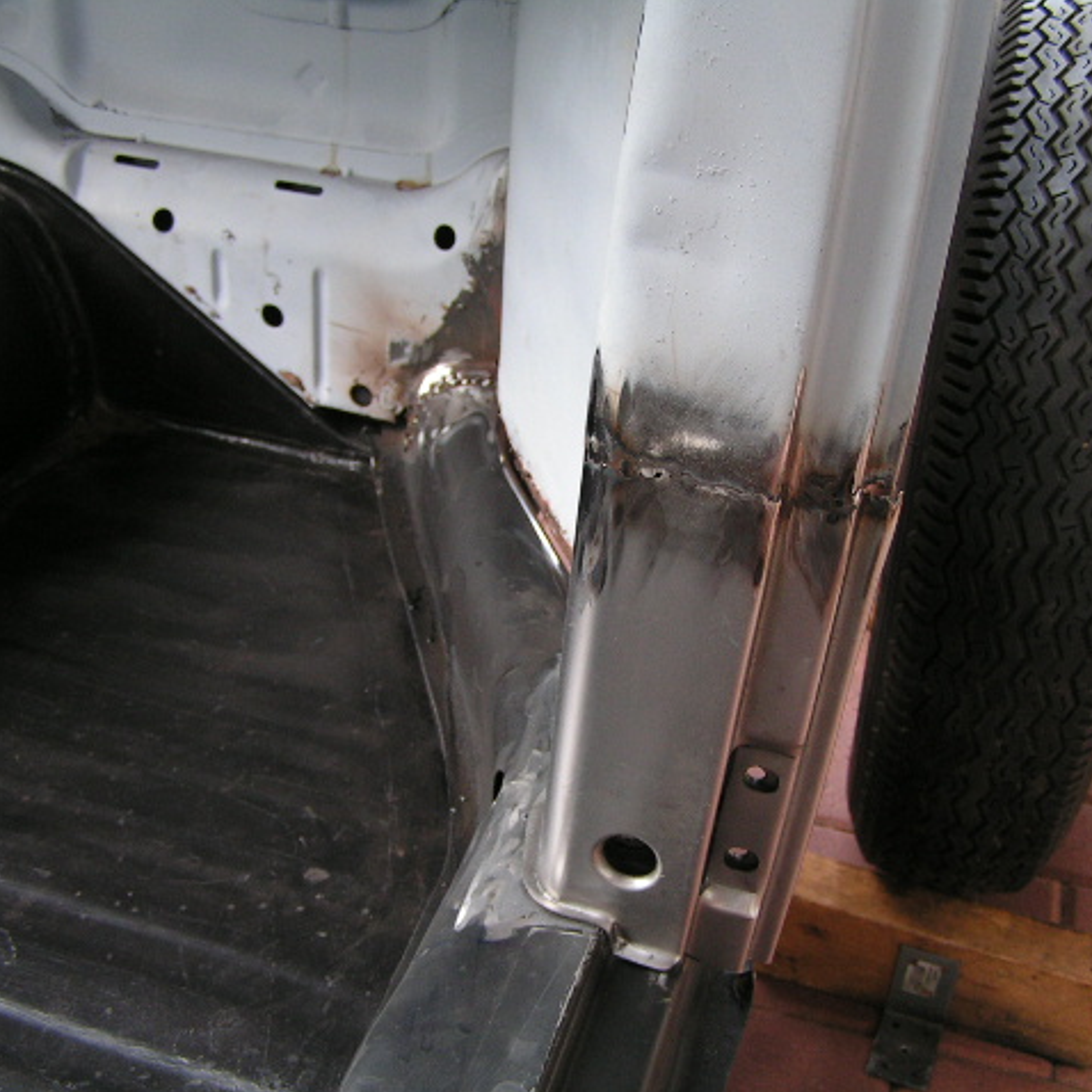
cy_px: 546
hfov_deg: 37.4
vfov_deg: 37.6
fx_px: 1606
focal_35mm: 45
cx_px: 644
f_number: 2.8
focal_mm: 6.3
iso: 80
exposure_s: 1/40
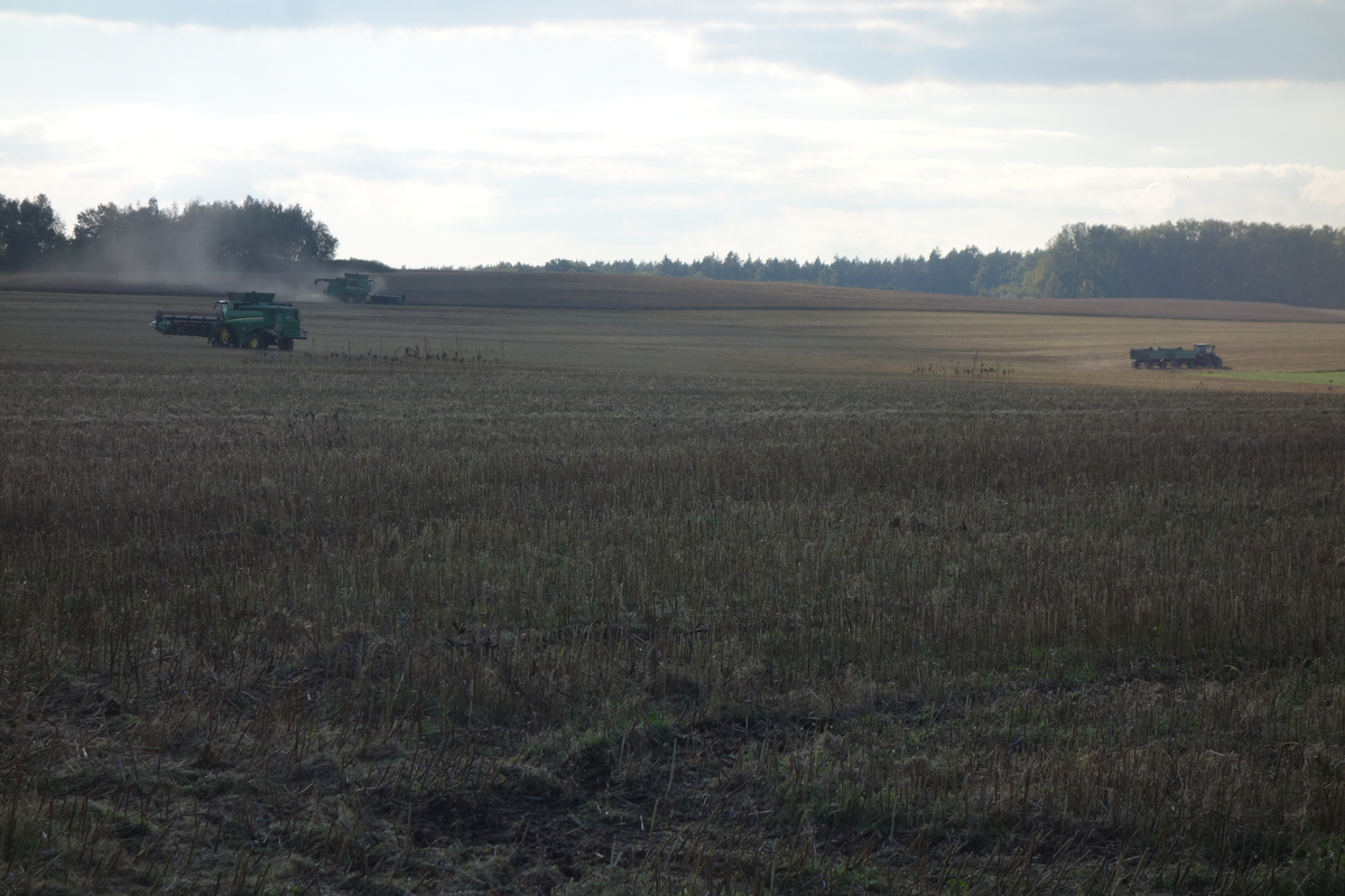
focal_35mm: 100
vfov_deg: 13.7
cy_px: 448
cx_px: 672
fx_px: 3736
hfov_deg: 20.4
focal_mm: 37.1
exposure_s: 1/640
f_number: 5.6
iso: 125
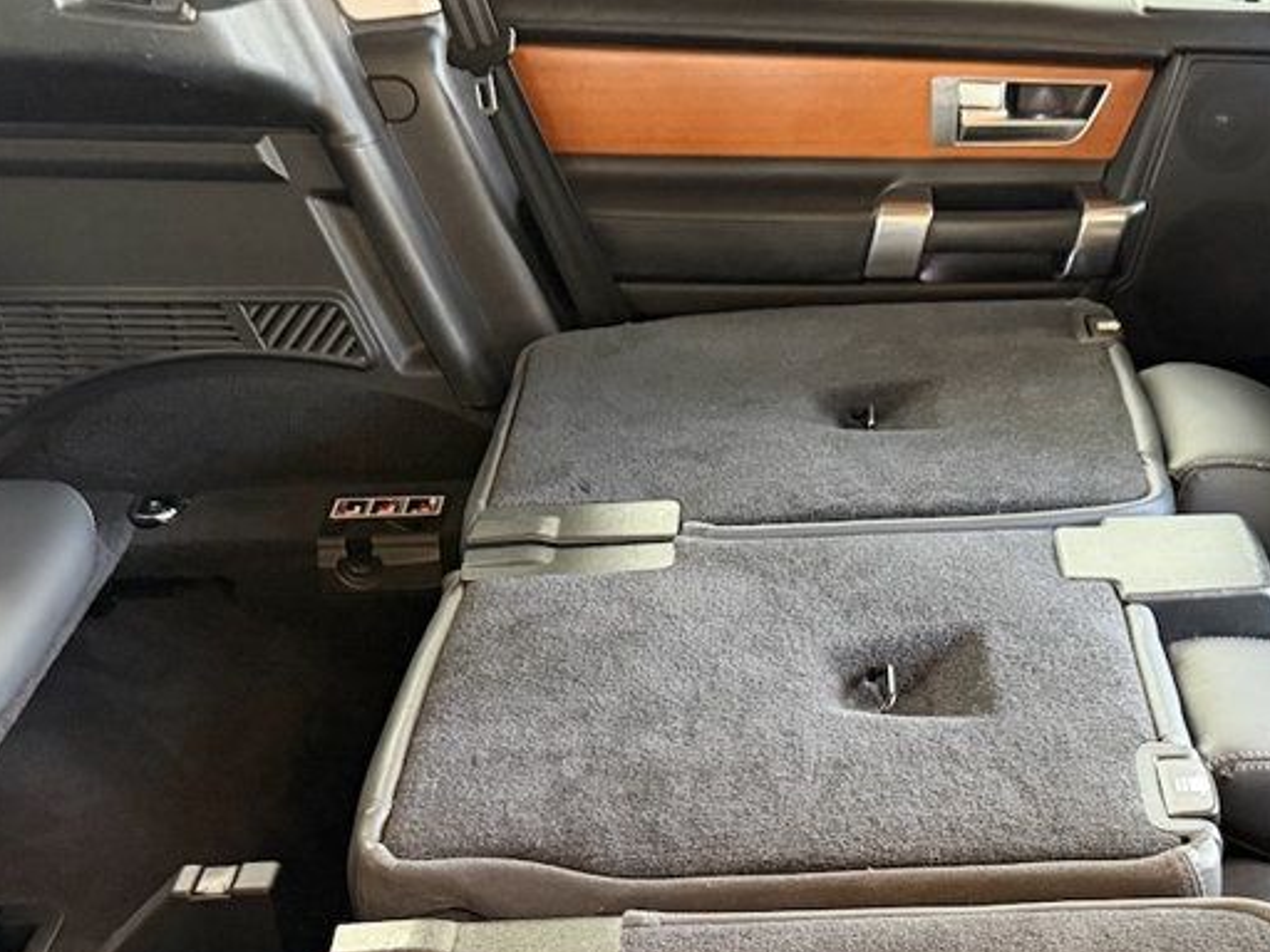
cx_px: 858
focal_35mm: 48
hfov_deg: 39.1
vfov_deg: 29.2
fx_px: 1761
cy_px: 831
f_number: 1.78
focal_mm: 6.76
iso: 800
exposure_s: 1/53
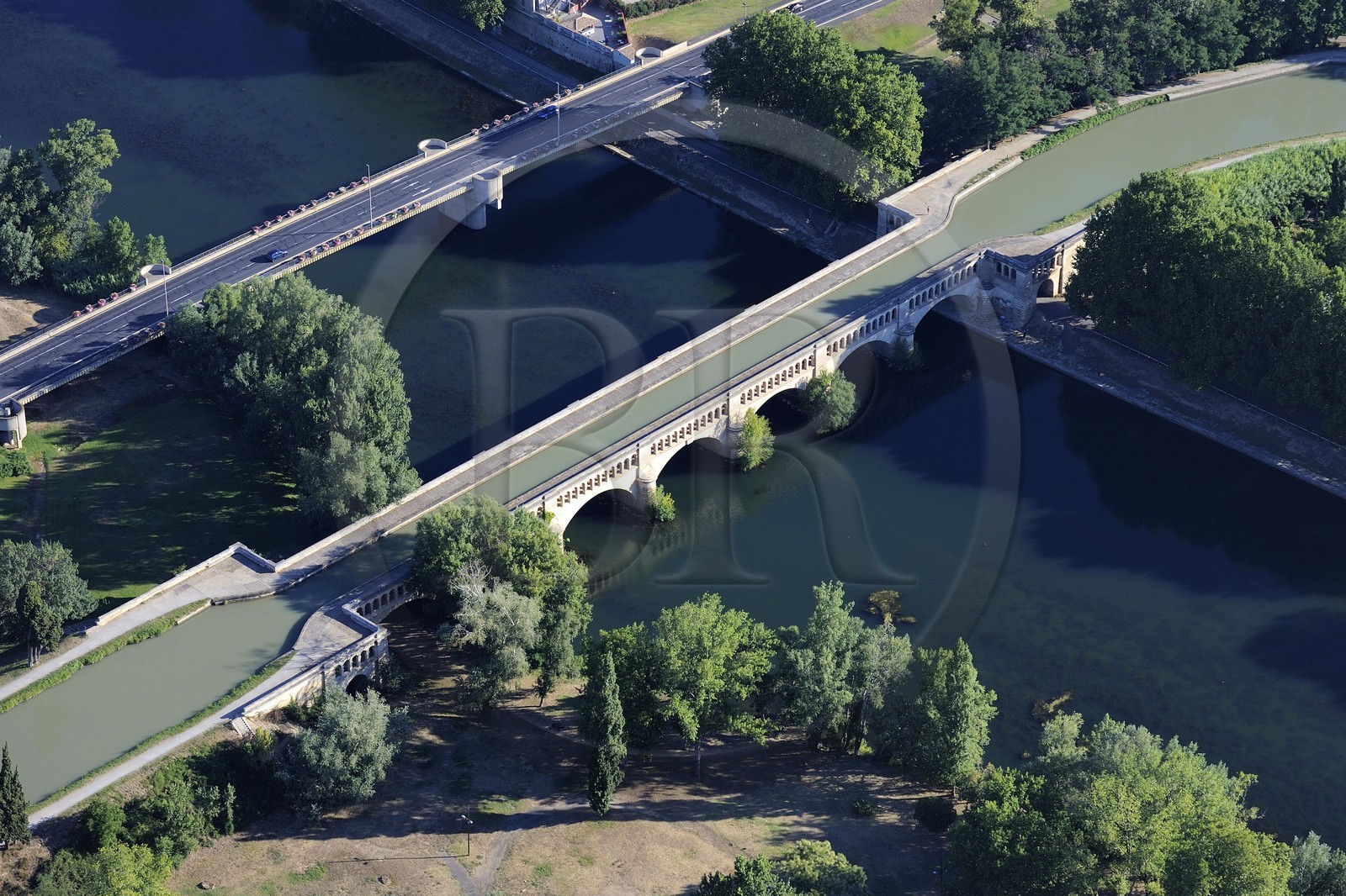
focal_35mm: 90
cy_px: 448
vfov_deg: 15.2
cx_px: 673
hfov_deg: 22.6
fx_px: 3364
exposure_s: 1/1000
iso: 400
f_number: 4.5
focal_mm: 90
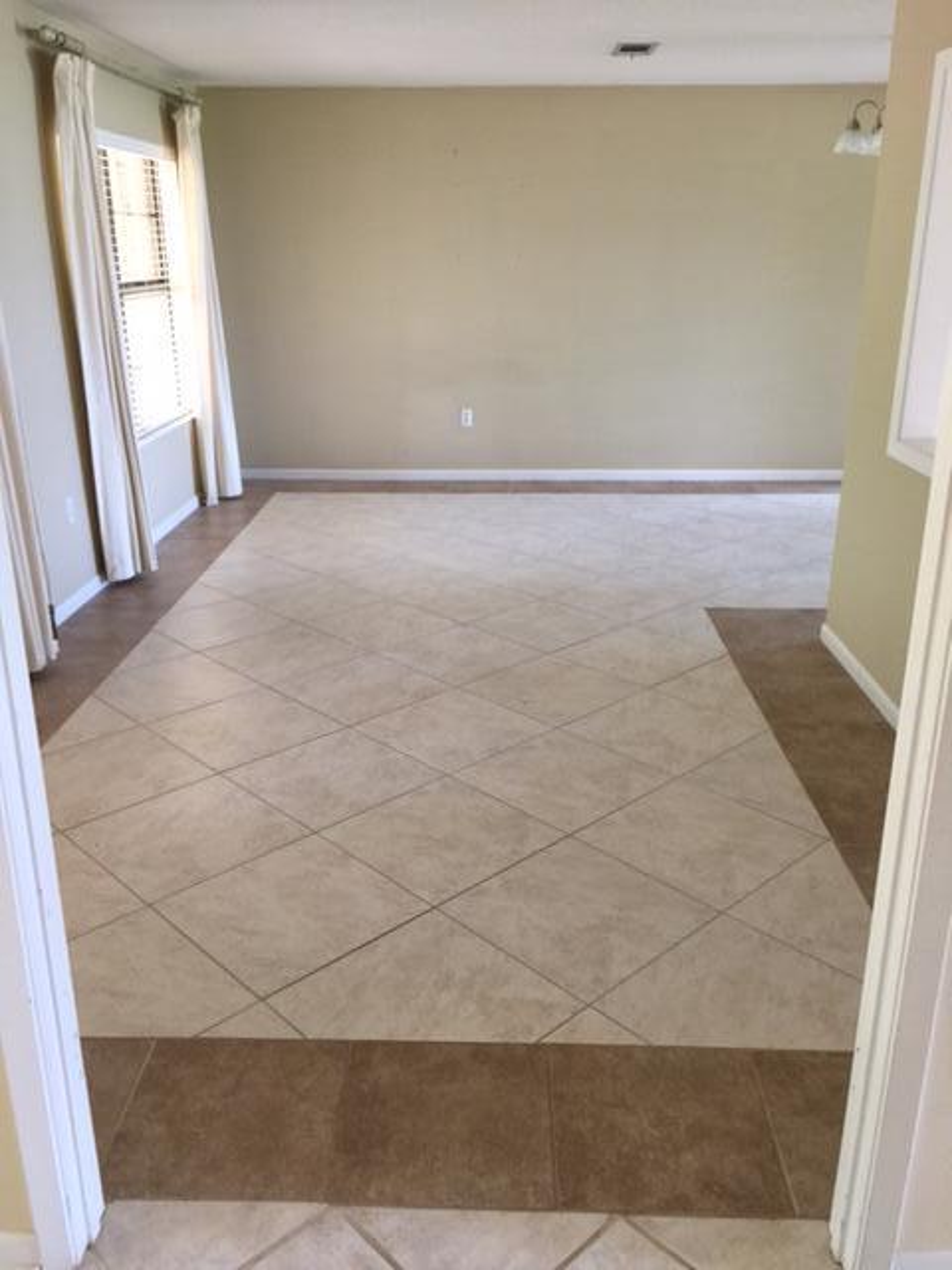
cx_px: 476
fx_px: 1063
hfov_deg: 48.2
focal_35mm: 29
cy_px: 635
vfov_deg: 61.7
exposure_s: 1/15
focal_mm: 4.15
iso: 40
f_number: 2.2
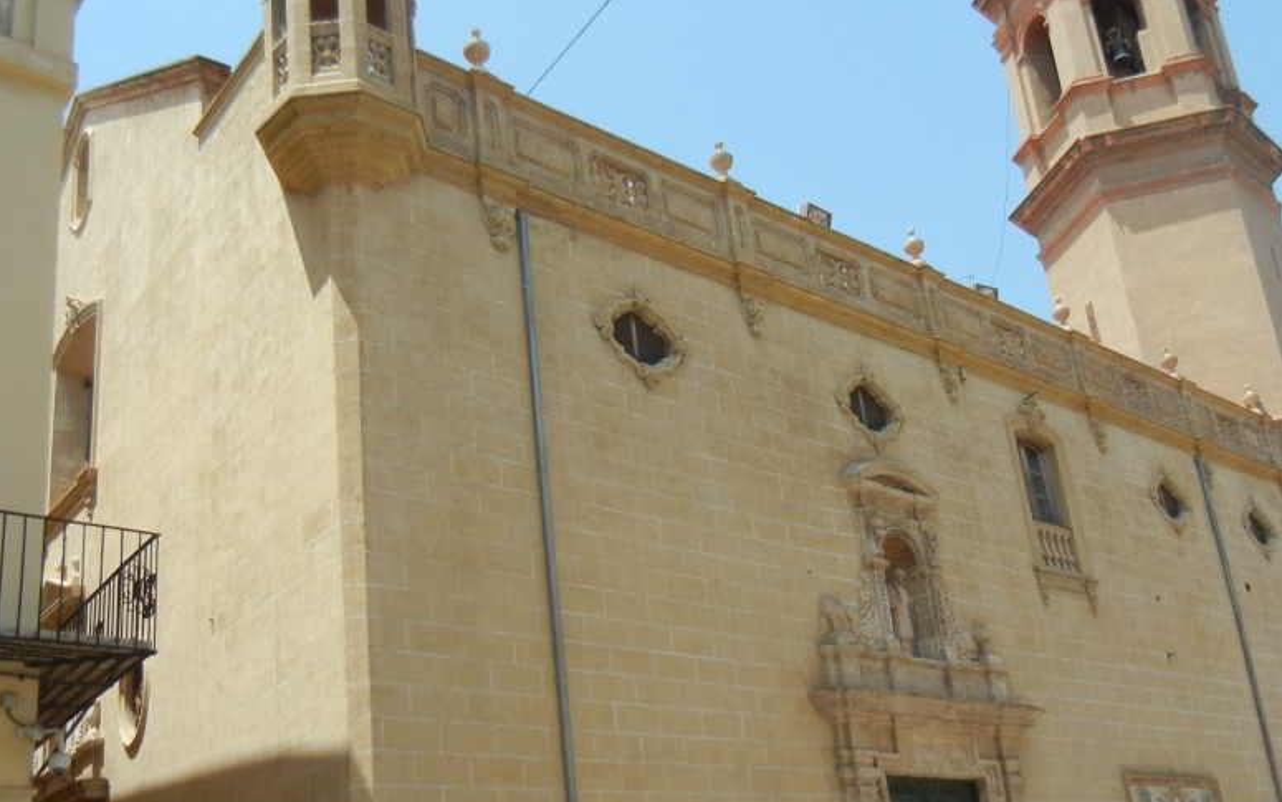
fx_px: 1468
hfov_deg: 47.2
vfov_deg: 30.5
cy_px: 473
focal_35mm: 42
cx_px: 675
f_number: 7
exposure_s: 1/290
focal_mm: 5.4
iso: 160
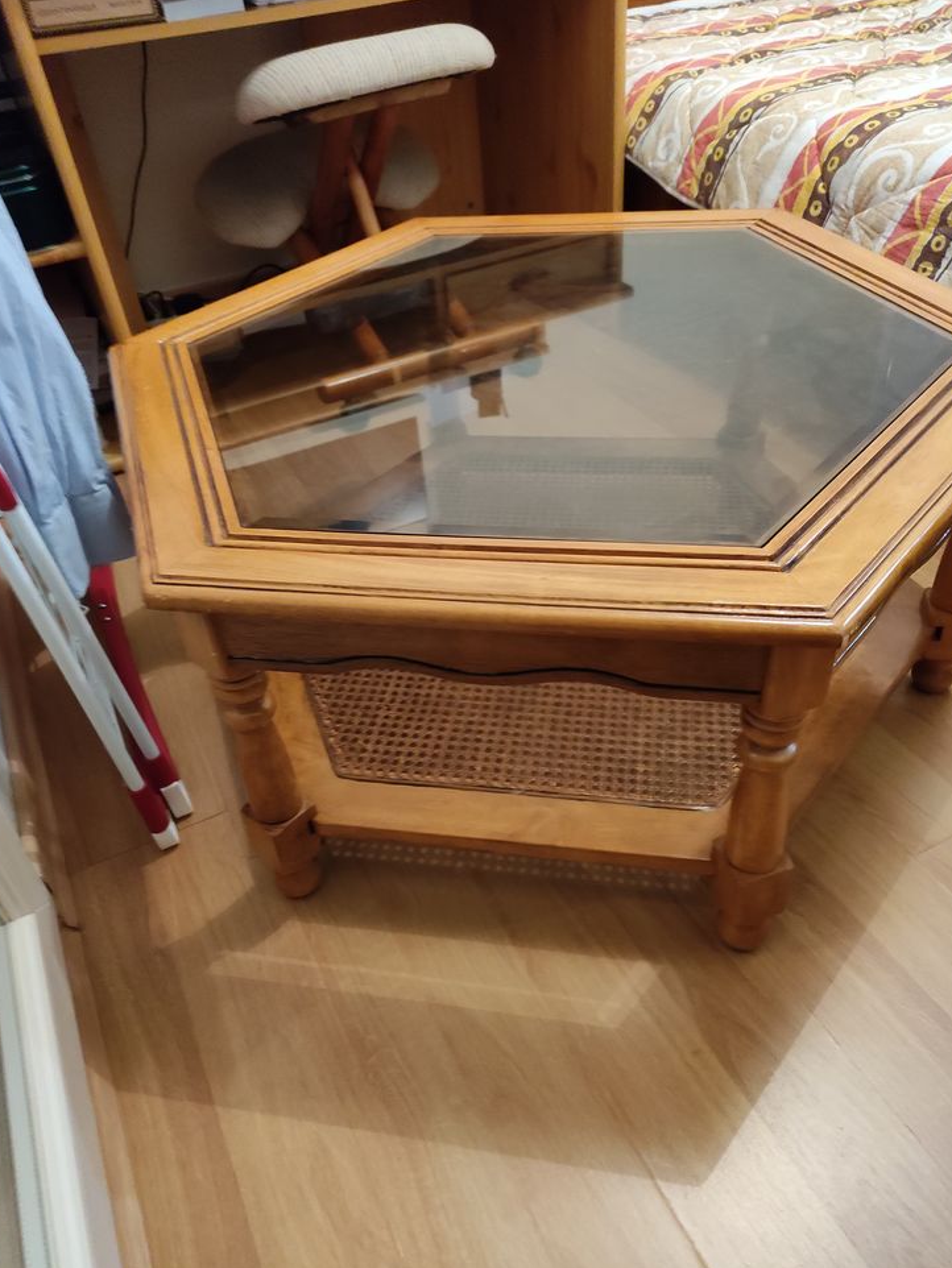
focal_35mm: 26
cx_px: 475
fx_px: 953
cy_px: 635
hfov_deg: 53.1
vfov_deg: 67.3
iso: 1117
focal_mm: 5.43
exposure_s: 1/33
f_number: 1.89
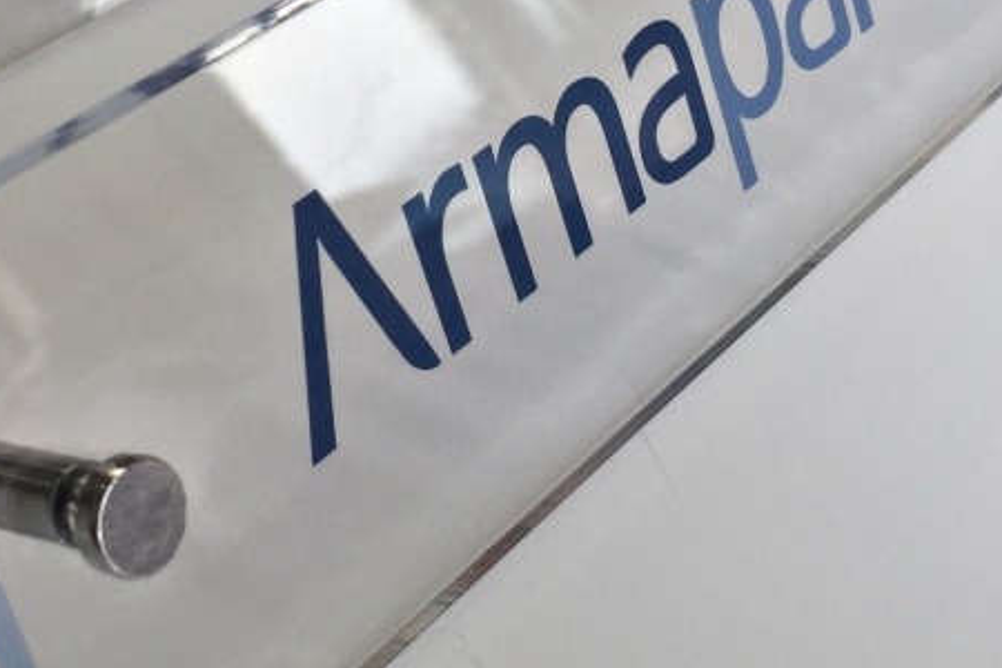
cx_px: 265
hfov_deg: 29.7
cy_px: 116
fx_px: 1865
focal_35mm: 67
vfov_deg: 20.0
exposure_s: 1/295
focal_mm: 4.15
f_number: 2.2
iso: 32
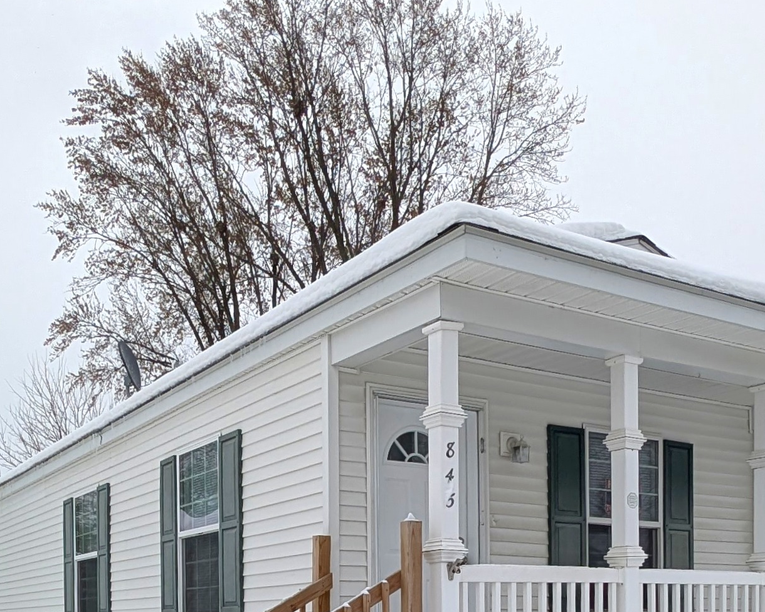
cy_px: 540
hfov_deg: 58.5
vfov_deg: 44.5
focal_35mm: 30
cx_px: 438
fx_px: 679
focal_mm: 2.23
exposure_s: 1/61.7
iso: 45
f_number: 1.95
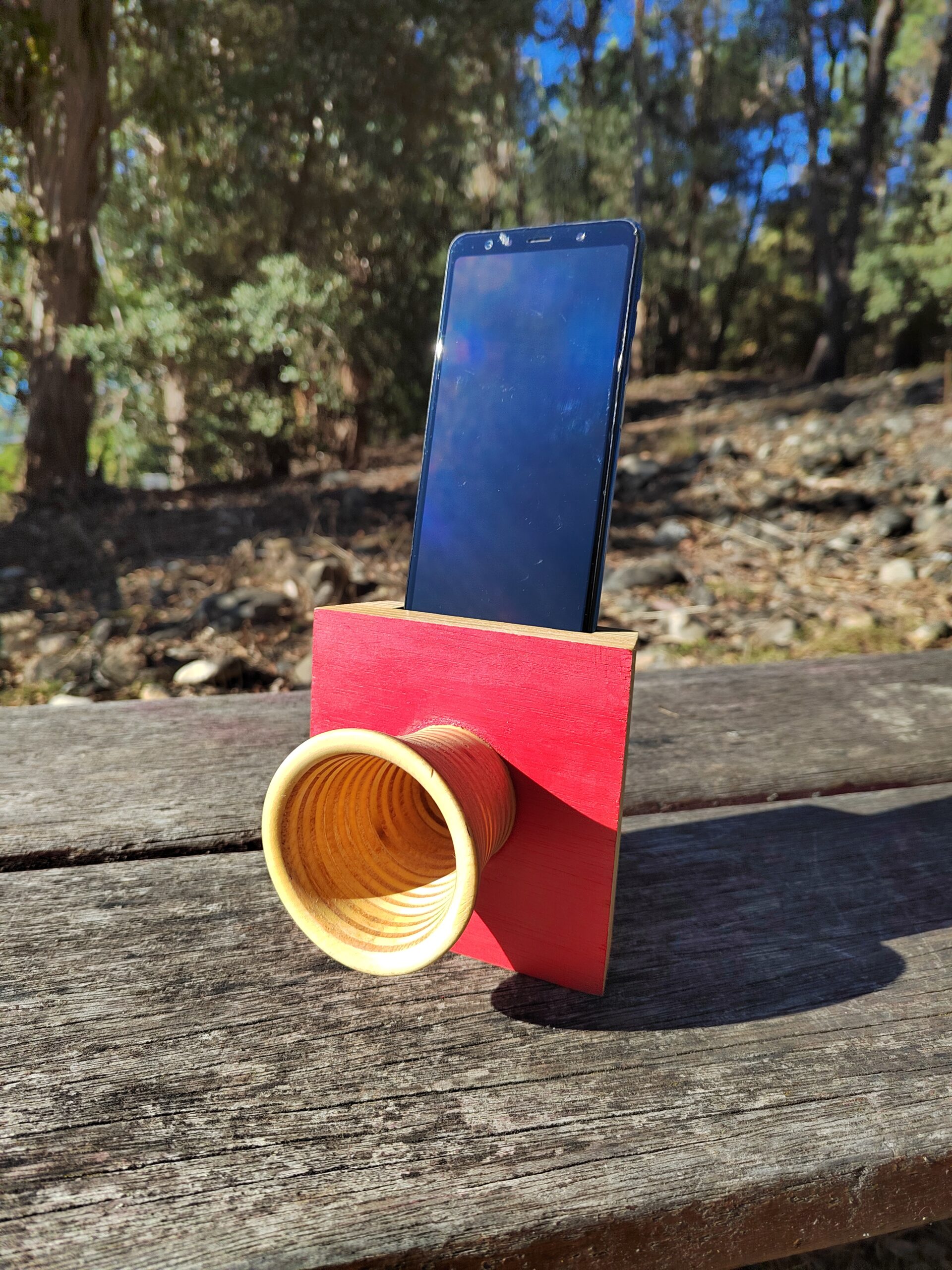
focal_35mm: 23
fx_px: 843
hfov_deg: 58.9
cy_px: 635
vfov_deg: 73.9
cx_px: 476
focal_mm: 5.52
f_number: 1.9
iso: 391
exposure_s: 1/2000
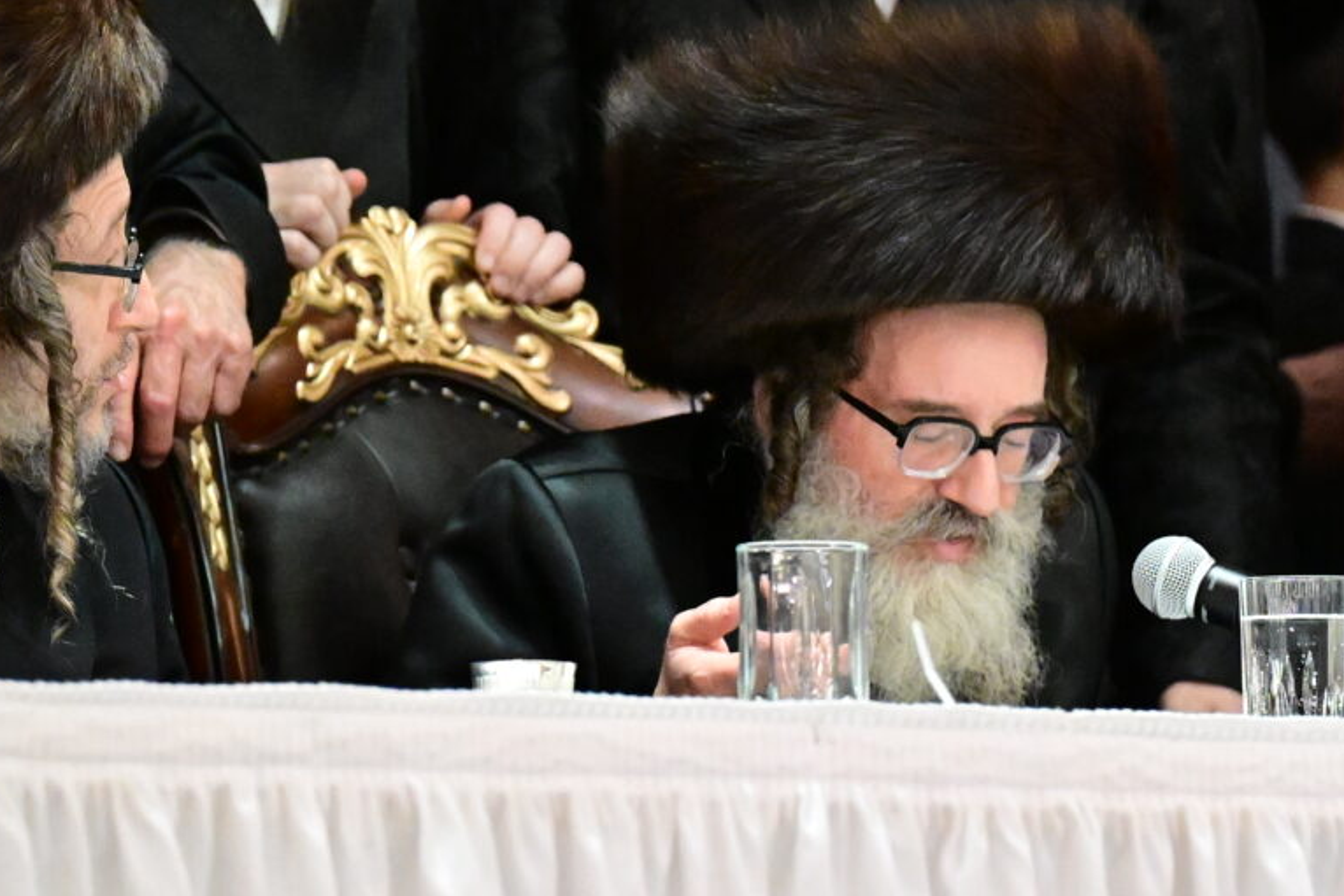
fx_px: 24942
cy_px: 429
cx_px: 932
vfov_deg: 2.1
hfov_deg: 3.1
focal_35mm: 668
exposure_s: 1/1250
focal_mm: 200
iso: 10000
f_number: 3.2
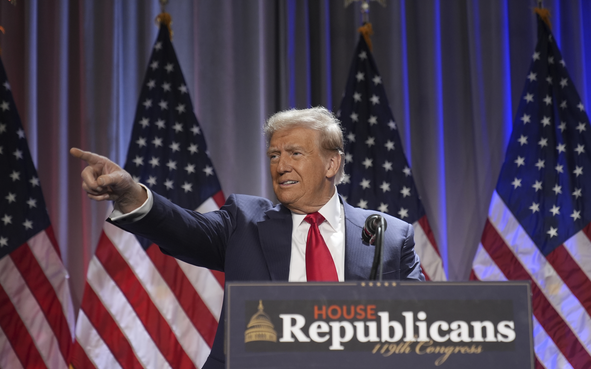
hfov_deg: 28.6
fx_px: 1160
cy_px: 188
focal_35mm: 72
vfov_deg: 18.1
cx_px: 295
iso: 2000
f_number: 2.8
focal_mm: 70
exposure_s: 1/640
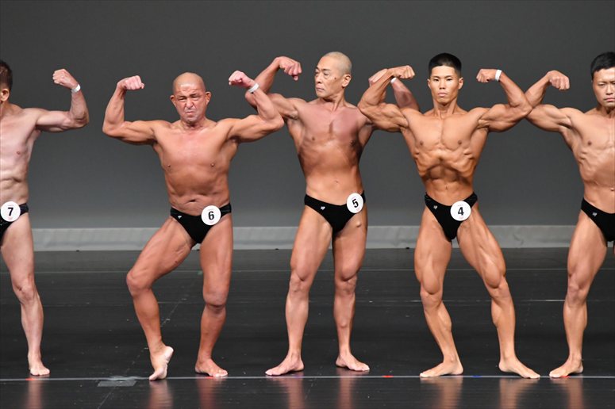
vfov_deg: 4.4
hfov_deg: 6.5
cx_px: 308
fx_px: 5379
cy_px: 204
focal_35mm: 315
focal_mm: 210
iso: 4000
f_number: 5.6
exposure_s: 1/400
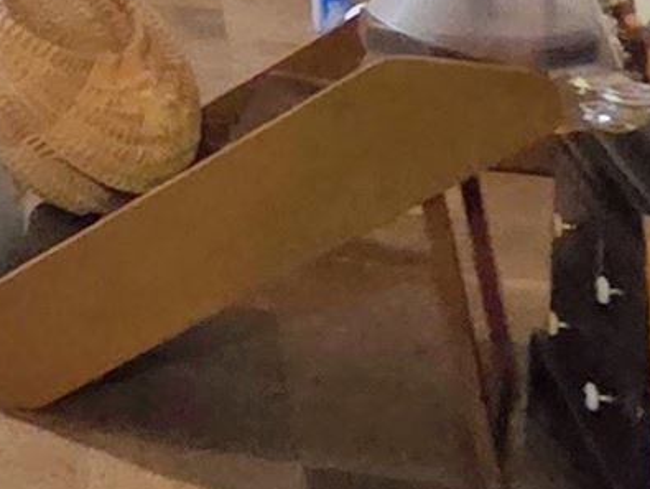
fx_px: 1898
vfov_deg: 13.5
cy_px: -316
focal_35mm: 101
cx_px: -816
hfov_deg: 14.4
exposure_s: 1/24
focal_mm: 2.2
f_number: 2.2
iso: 1250
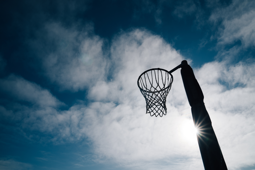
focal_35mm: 24
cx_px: 128
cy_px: 85
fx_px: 170
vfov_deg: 53.1
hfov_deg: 73.7
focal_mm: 24
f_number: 10
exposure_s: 1/1250
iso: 200
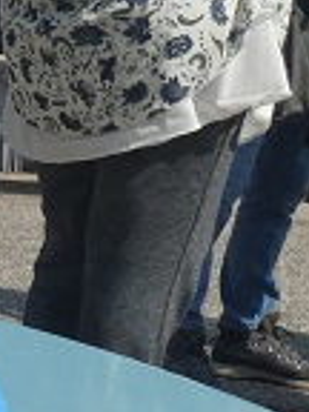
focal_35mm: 104
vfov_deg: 18.9
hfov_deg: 10.7
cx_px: -564
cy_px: 243
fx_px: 1238
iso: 80
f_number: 4.5
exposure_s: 1/800
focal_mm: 3.6
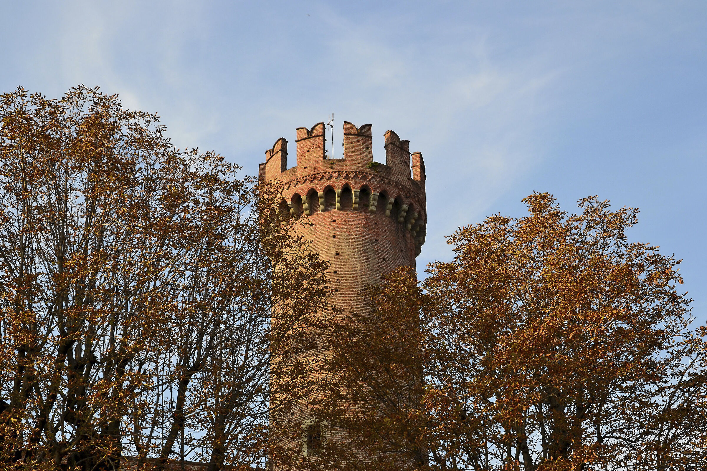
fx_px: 1119
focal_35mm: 57
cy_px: 236
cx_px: 354
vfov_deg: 23.8
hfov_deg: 35.1
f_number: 10
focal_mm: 38
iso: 400
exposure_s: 1/320
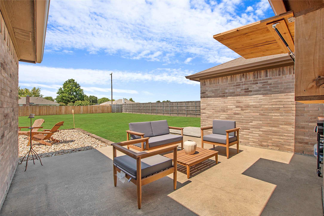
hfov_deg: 100.4
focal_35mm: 15
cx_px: 162
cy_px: 108
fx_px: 135
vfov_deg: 77.3
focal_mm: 10
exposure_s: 1/500
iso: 100
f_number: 5.6
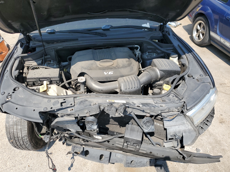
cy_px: 86
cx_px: 115
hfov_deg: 67.3
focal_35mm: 26
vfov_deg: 53.1
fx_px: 173
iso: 50
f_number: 1.5
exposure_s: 1/1667
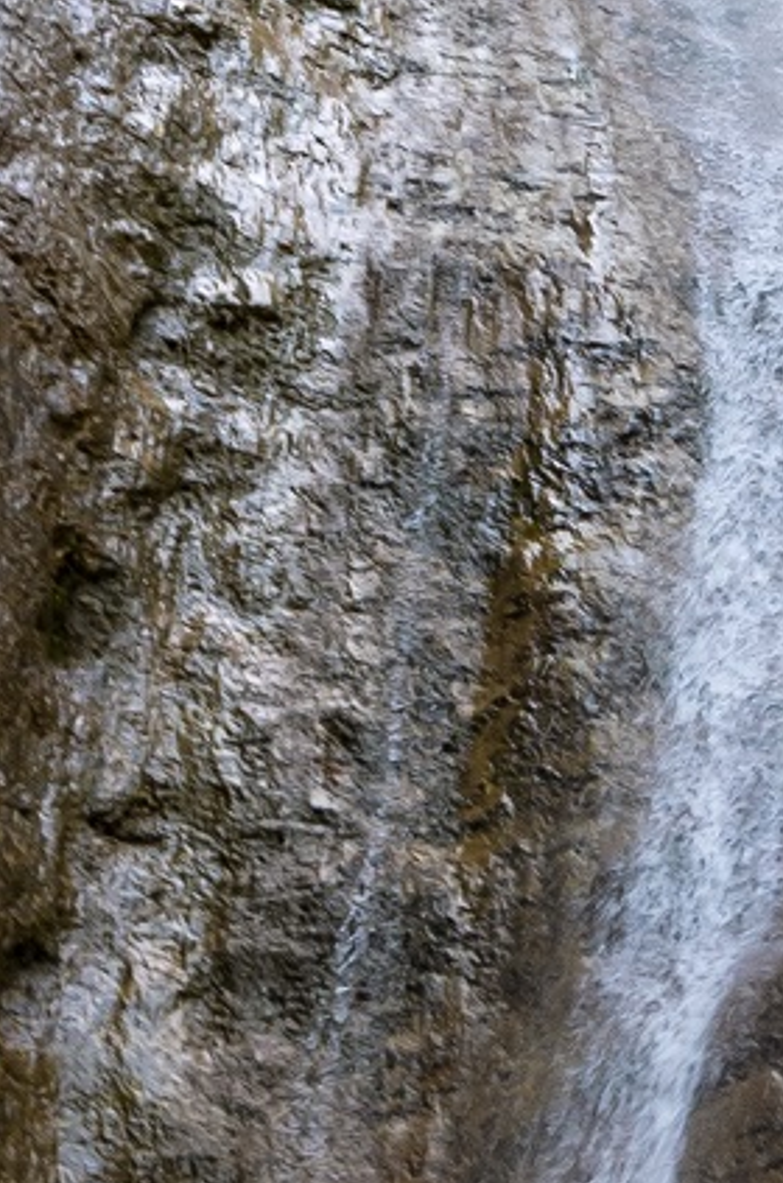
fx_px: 6852
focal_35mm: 209
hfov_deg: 6.5
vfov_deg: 9.8
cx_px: 522
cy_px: 305
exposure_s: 1/50
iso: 400
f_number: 5.6
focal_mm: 31
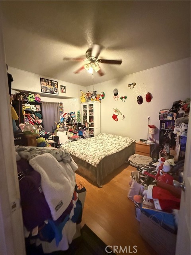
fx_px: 103
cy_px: 128
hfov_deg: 85.7
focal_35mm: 14
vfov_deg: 102.1
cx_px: 96
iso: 1600
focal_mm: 2.22
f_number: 2.2
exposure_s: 1/40
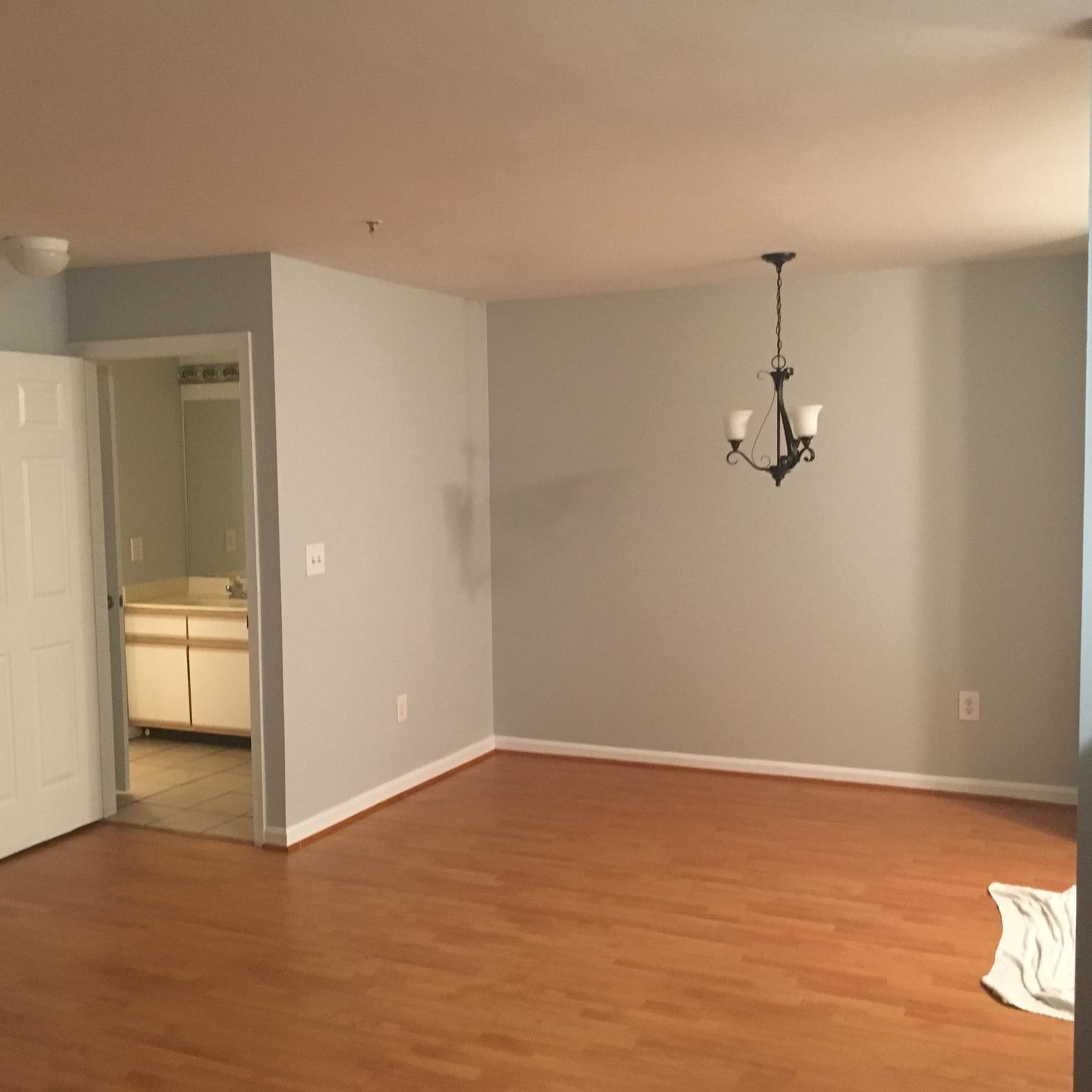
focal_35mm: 35
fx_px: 1249
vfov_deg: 47.2
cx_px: 510
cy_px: 557
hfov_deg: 47.2
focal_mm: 4.15
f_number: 2.2
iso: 200
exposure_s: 1/24
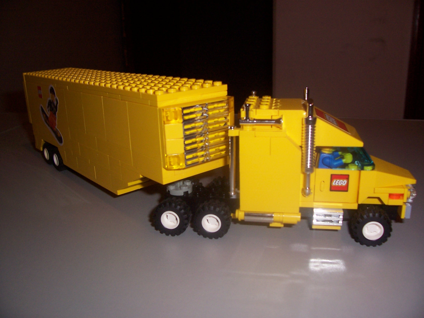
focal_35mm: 34
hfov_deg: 54.0
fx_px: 416
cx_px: 212
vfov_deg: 41.8
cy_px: 159
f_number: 2.7
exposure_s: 1/60
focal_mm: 5.6
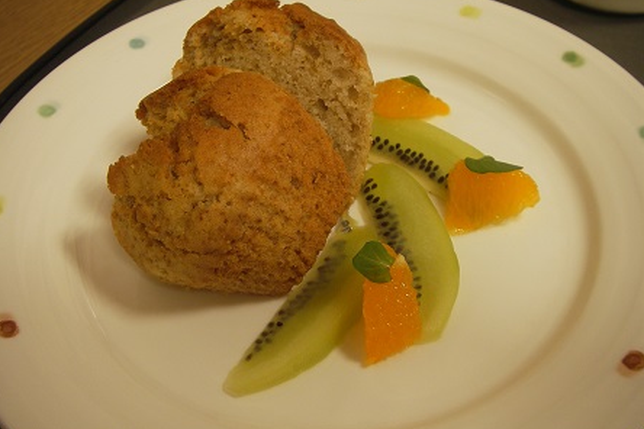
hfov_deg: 48.5
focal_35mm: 40
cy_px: 202
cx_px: 322
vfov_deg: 33.4
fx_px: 715
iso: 64
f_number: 3.3
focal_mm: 6.3
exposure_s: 1/30
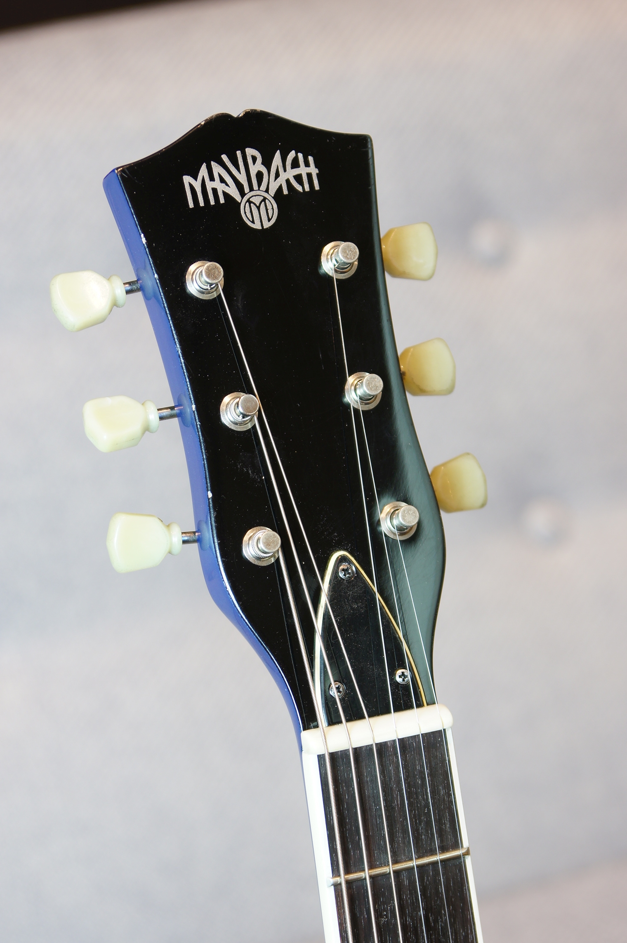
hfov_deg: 10.7
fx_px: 3339
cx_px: 314
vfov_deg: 16.1
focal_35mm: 128
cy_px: 472
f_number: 5
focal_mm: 85
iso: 100
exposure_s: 1/6
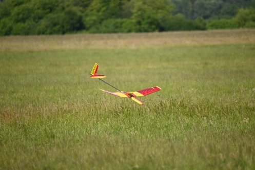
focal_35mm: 400
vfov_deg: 3.4
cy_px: 85
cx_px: 128
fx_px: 2835
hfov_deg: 5.2
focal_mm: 400
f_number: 6.3
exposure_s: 1/1250
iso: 320
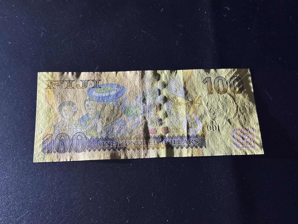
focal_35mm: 48
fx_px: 413
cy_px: 112
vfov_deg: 30.3
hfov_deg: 39.7
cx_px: 149
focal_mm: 6.86
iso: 400
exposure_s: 1/33
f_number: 1.78
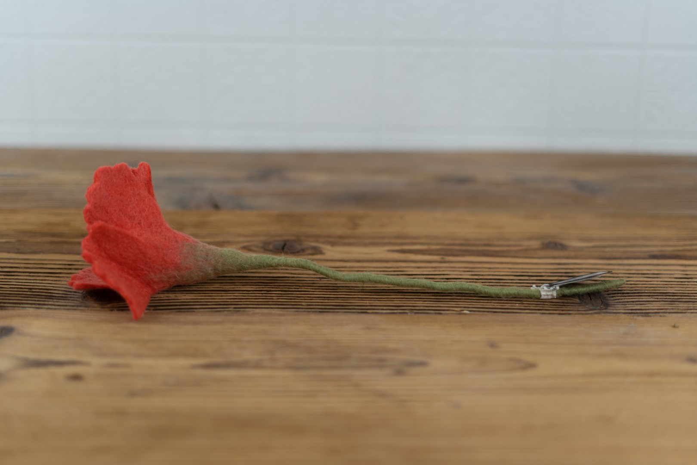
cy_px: 232
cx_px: 348
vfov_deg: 27.0
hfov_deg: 39.6
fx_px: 968
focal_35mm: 50
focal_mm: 50
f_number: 2
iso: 250
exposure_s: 1/160
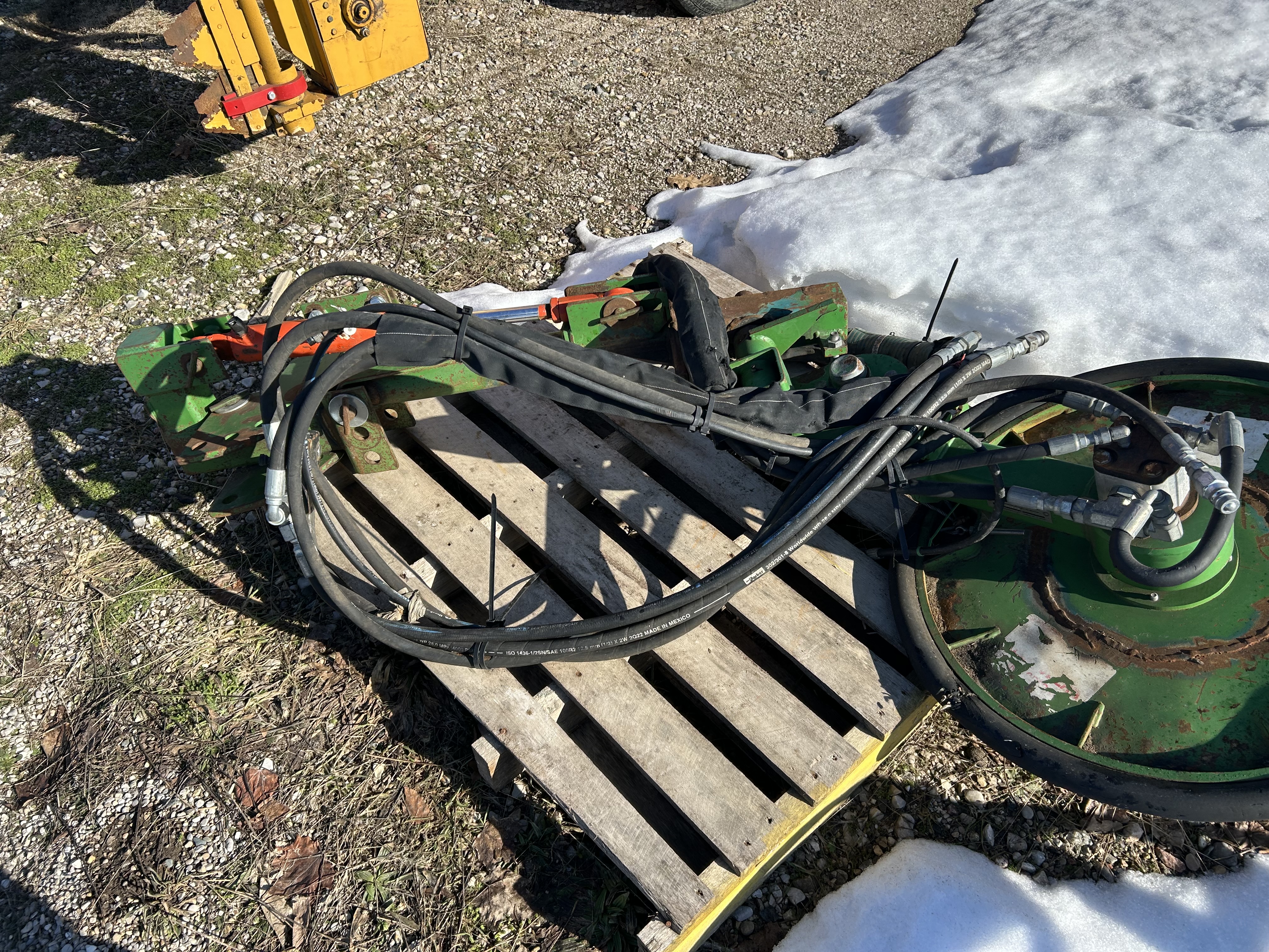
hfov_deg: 67.3
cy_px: 476
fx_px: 953
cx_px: 634
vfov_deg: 53.1
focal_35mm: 26
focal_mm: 5.7
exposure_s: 1/2299
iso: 50
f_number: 1.5
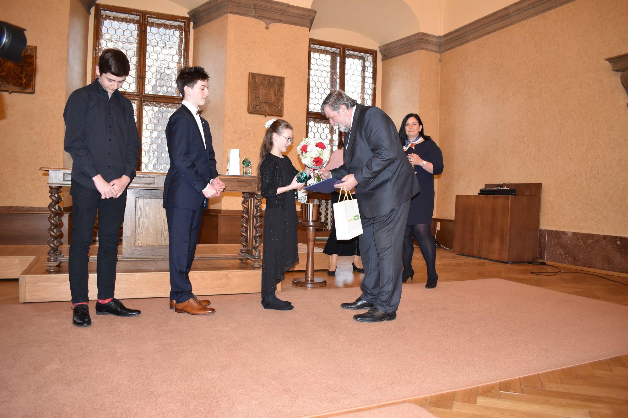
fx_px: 471
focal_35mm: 27
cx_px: 314
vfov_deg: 47.9
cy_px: 209
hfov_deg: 67.4
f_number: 3.5
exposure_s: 1/60
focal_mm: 18
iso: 800
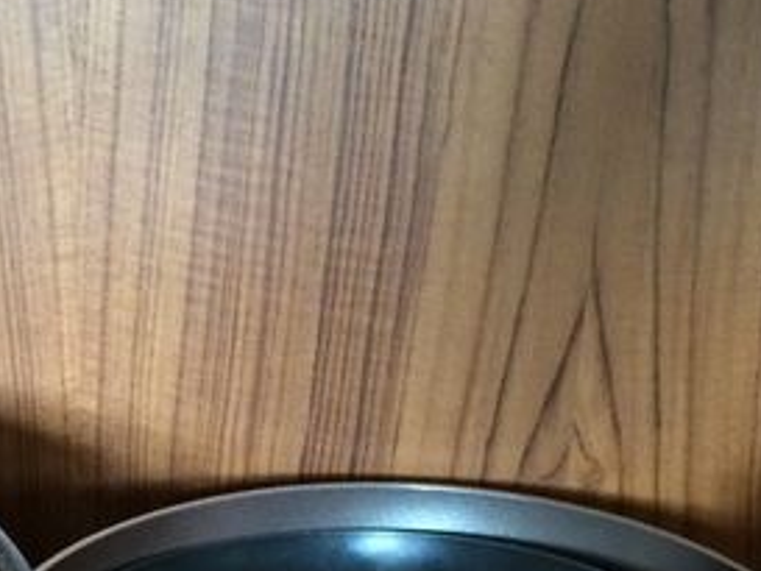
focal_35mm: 99
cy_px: 717
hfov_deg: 19.6
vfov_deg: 14.4
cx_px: 159
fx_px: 2177
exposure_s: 1/30
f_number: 2.2
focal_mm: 4.12
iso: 320
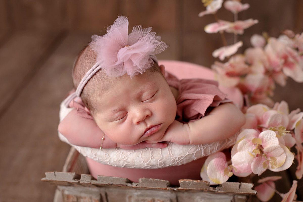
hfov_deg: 39.6
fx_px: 421
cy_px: 101
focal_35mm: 50
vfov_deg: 27.0
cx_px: 152
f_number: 3.2
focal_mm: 50
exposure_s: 1/100
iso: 100
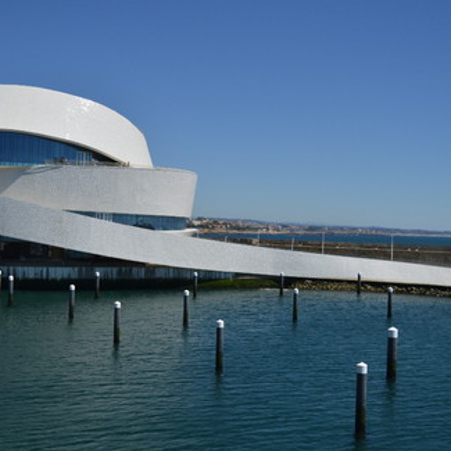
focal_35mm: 47
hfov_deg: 36.1
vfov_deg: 36.1
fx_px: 693
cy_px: 226
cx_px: 219
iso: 100
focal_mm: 24
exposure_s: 1/2000
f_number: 3.8
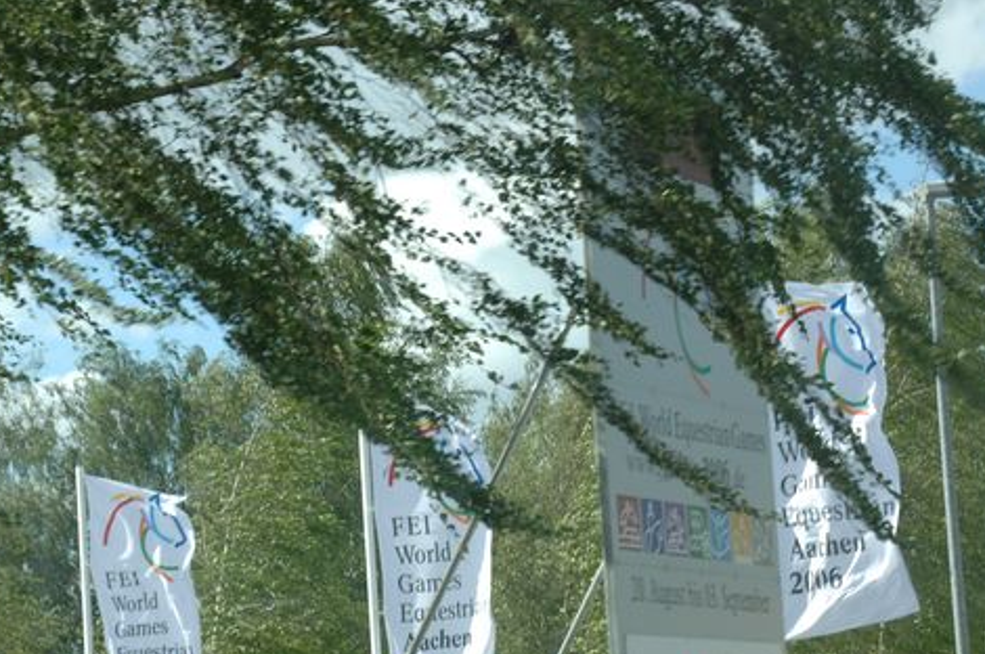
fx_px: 3907
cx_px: 409
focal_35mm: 143
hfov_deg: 14.4
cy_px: 424
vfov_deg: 9.6
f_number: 12
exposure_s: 1/125
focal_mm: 70
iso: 200
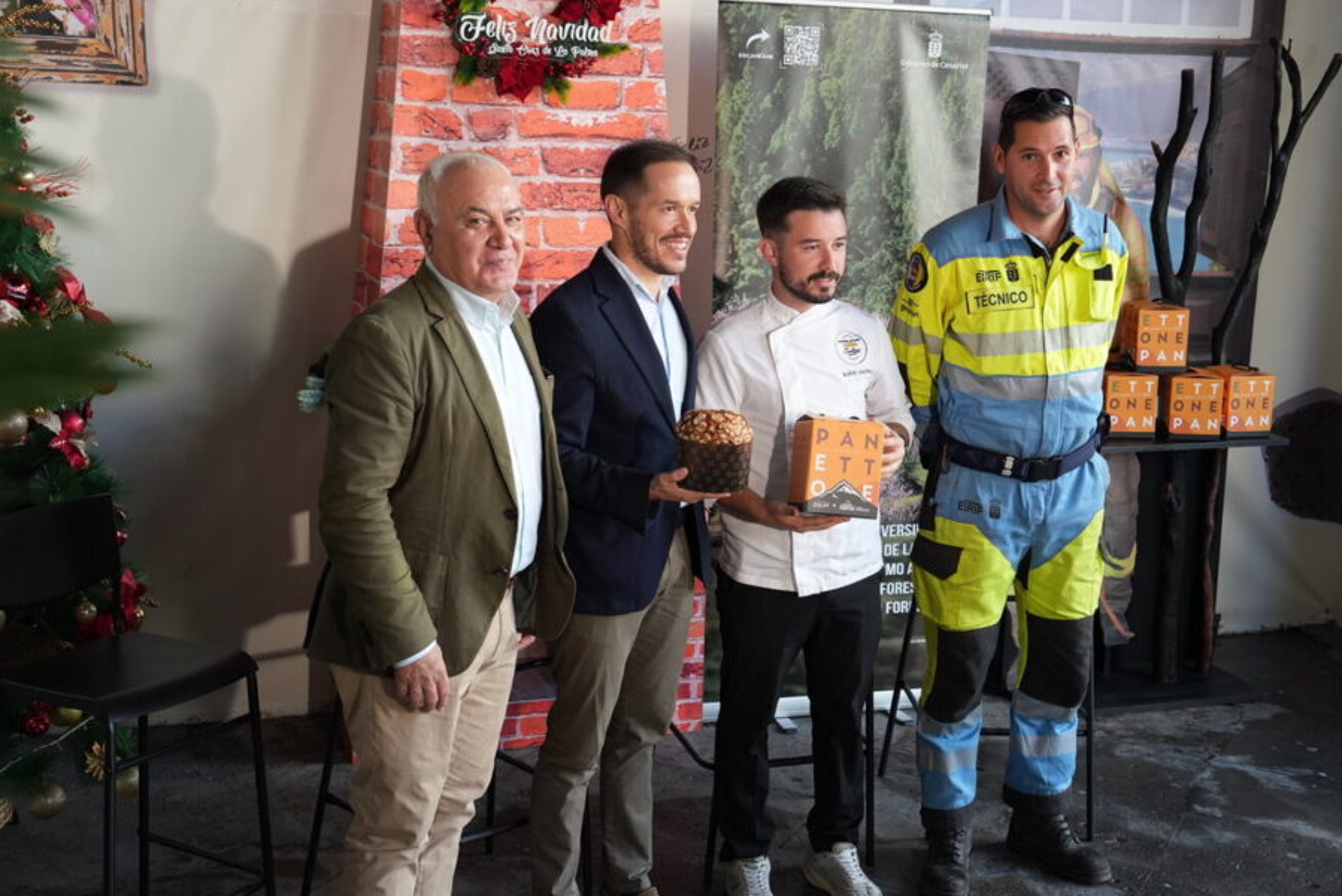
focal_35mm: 49
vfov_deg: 27.5
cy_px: 391
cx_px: 733
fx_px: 1827
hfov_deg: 40.3
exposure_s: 1/200
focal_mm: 43
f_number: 5
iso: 1600
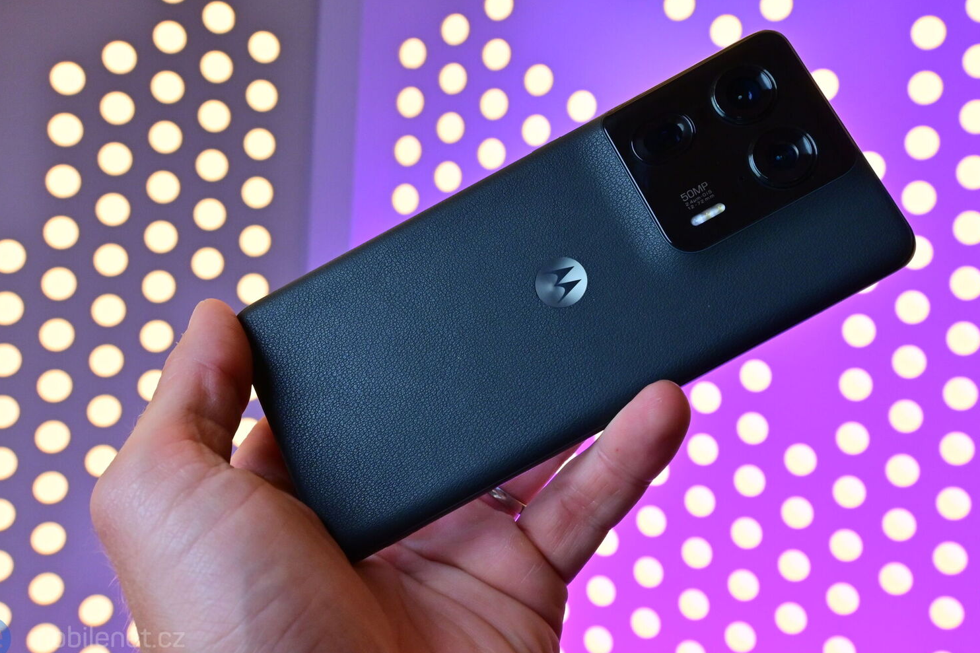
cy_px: 256
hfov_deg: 43.7
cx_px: 584
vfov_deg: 30.0
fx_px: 1215
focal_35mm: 45
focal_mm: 23
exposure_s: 1/80
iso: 640
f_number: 8
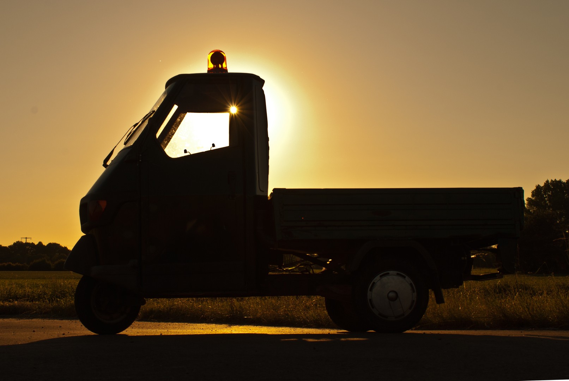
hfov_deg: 31.9
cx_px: 284
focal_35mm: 63
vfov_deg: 21.6
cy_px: 190
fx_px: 997
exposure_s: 1/320
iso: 100
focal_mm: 42
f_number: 9
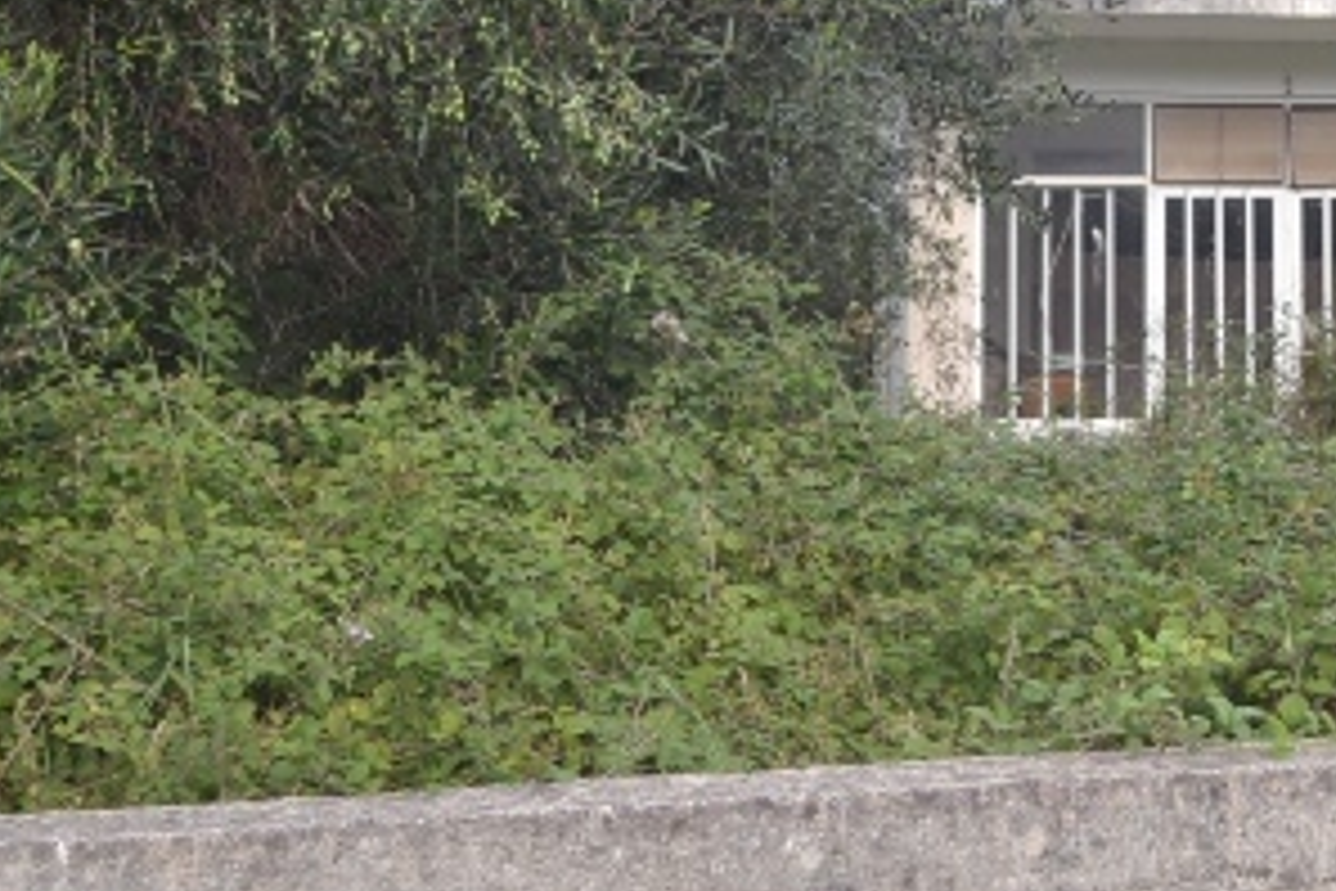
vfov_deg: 14.9
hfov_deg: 22.2
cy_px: -146
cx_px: 1242
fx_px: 3303
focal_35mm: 89
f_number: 4
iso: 125
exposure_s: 1/125
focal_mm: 22
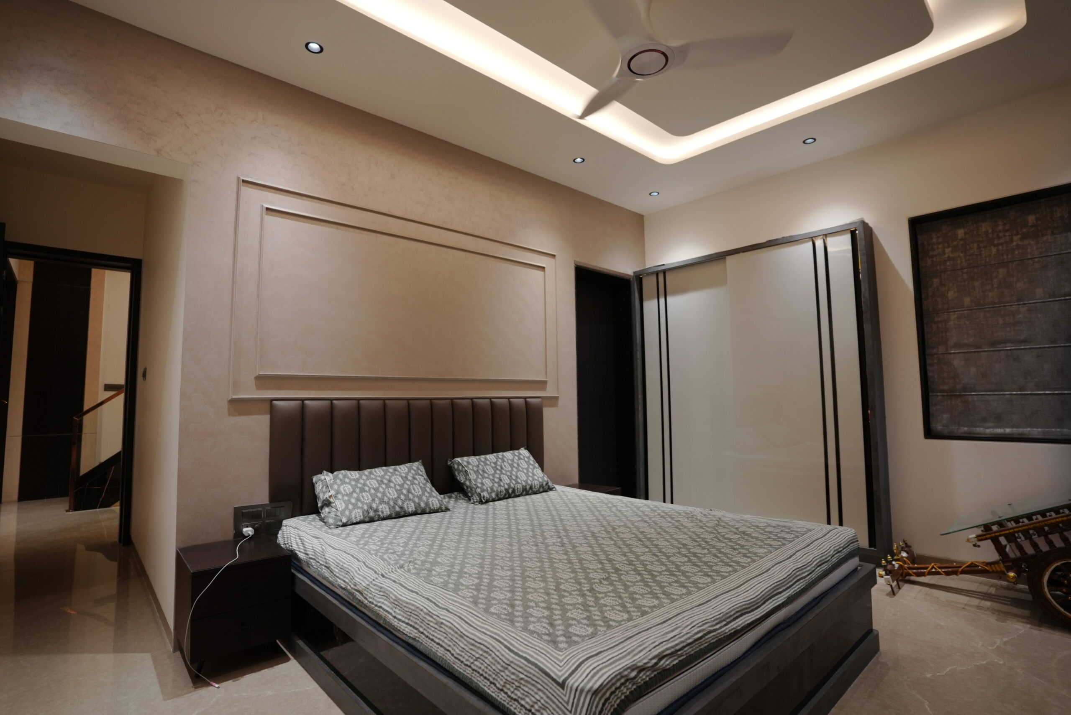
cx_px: 536
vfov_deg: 70.5
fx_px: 506
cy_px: 358
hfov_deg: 93.2
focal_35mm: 17
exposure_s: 1/125
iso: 400
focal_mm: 17
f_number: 2.8
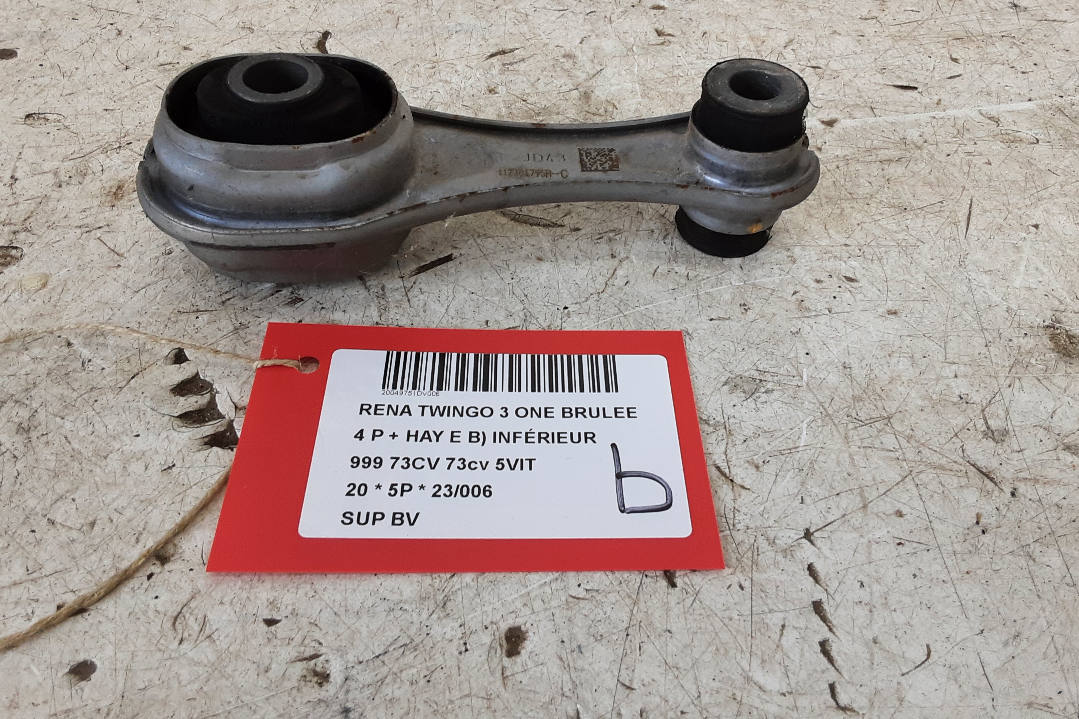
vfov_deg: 42.1
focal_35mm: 31
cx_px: 530
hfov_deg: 60.3
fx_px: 929
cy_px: 285
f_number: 1.9
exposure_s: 1/100
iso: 64
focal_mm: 2.91
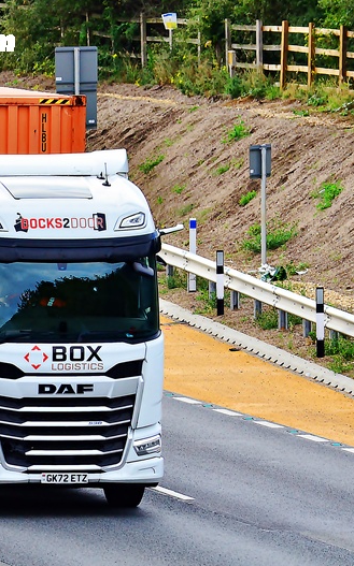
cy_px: 284
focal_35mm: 452
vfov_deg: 4.7
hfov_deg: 2.9
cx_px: -37
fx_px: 6979
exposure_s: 1/800
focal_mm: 195
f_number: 7.1
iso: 800
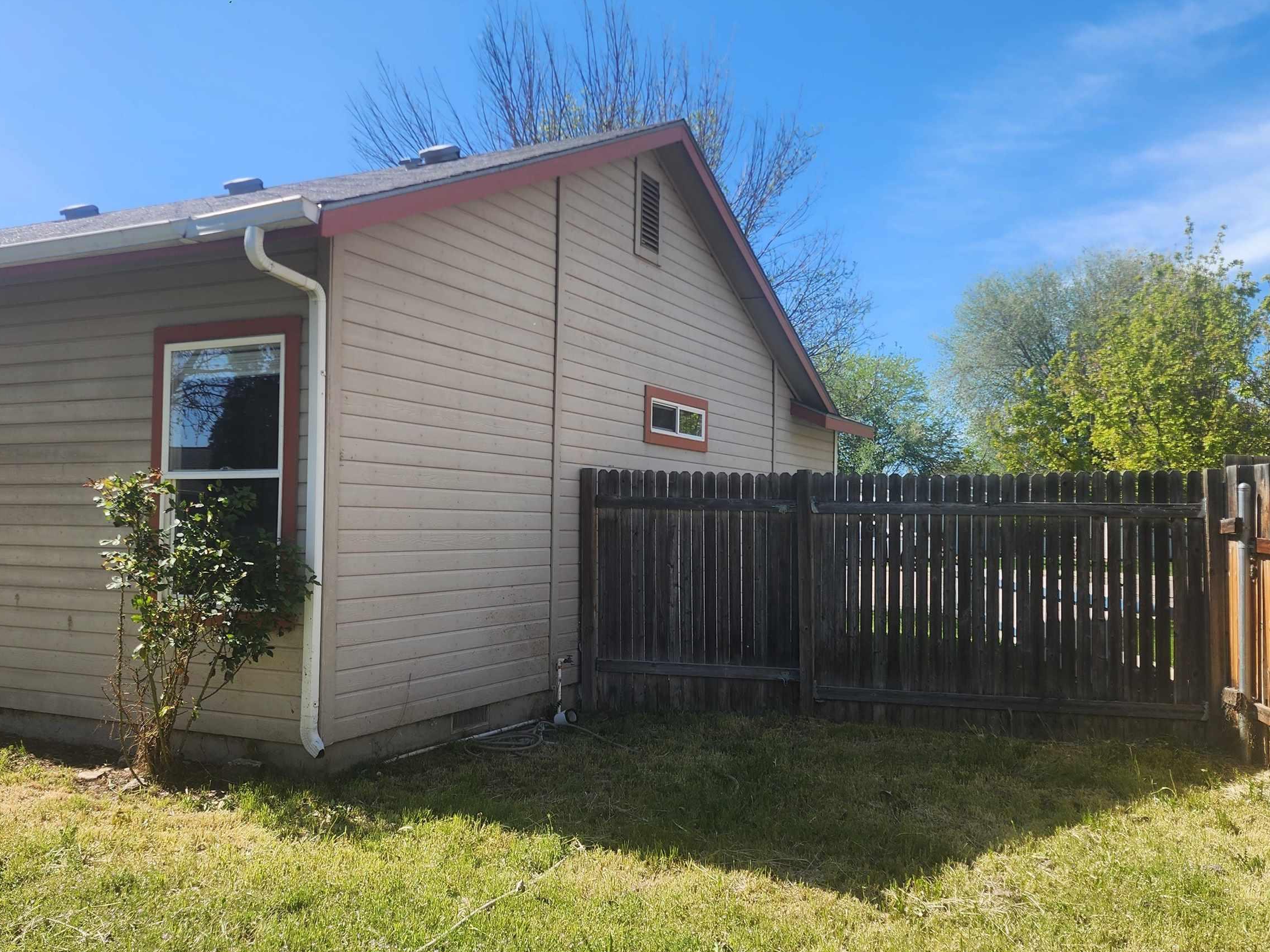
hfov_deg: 58.3
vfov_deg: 45.4
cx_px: 611
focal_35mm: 31
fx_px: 1137
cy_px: 479
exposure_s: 1/724
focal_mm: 6.4
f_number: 1.8
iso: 12
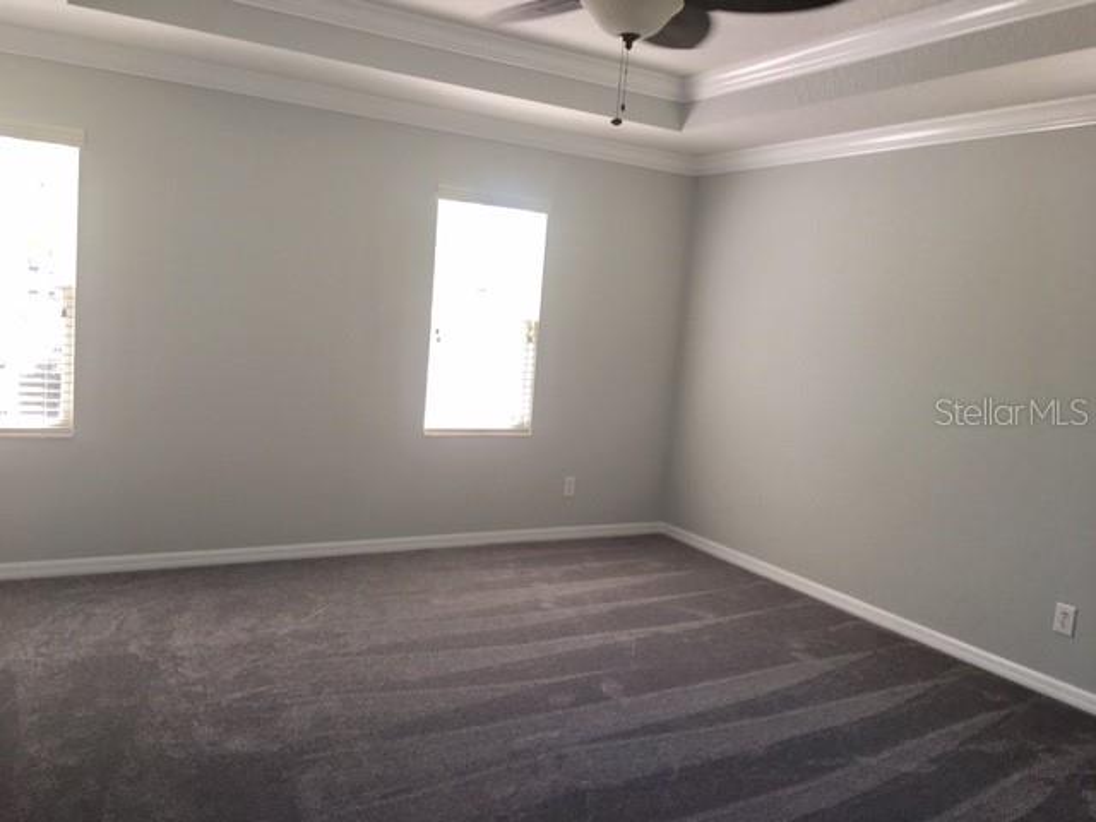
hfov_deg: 61.7
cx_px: 548
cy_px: 411
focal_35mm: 29
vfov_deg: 48.2
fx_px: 918
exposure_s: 1/60
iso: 25
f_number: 2.2
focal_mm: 4.15
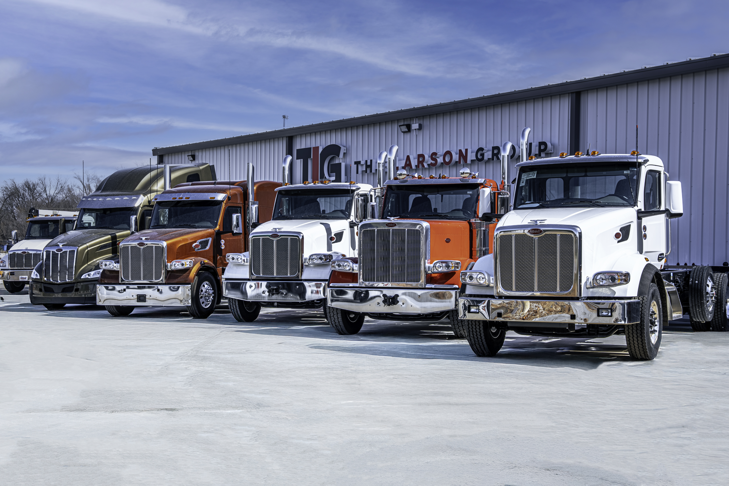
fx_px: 1114
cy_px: 243
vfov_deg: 24.6
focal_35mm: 55
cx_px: 364
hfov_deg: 36.2
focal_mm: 55
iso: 100
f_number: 10
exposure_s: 1/4000
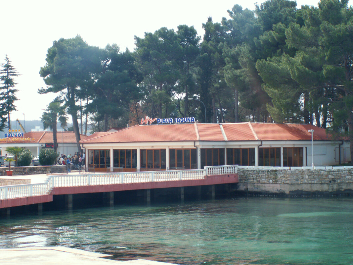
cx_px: 176
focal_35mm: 75
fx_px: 765
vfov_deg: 19.6
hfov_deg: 26.0
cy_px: 132
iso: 50
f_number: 5.6
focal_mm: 12.46
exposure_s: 1/125
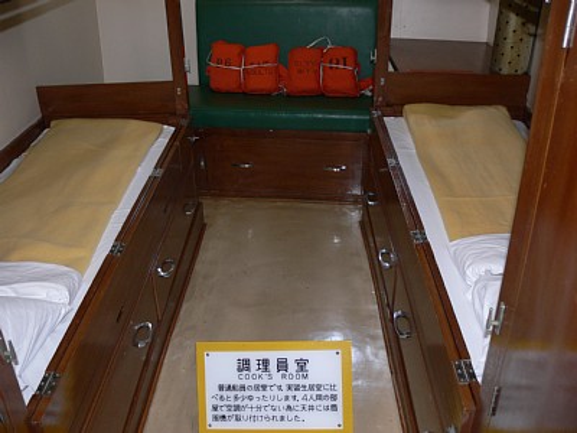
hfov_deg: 52.6
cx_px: 288
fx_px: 583
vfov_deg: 40.7
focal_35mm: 35
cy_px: 216
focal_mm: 7.4
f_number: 2.8
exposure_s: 1/20
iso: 100
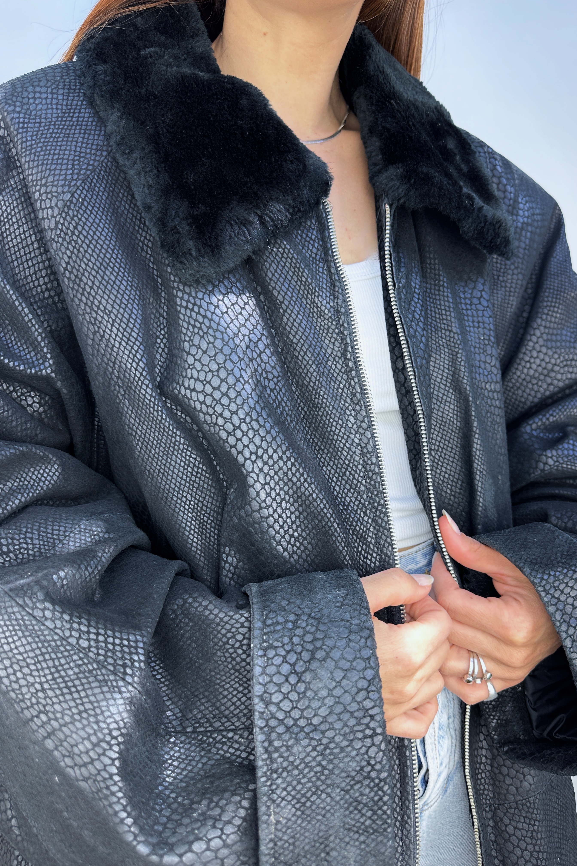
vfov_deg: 71.5
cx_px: 311
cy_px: 433
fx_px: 601
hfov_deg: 51.2
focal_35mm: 25
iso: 64
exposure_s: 1/100
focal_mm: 6.86
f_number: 1.78
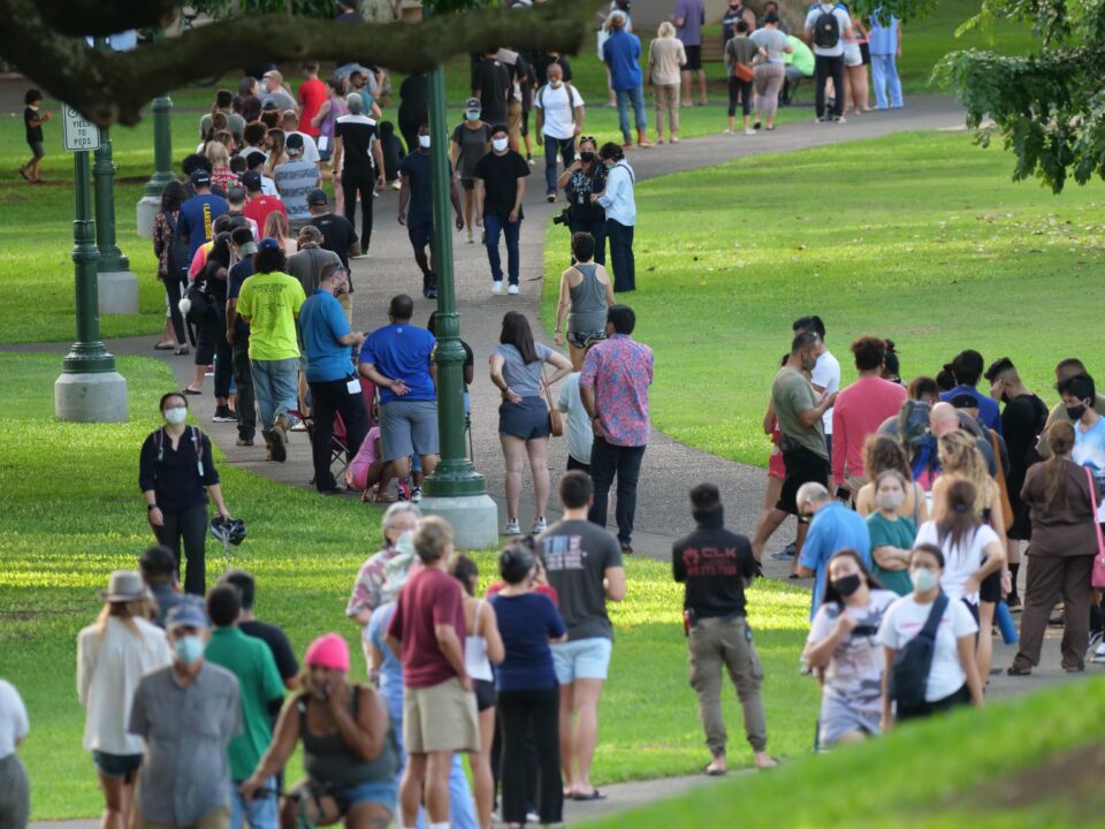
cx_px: 552
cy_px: 414
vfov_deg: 2.5
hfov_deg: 3.3
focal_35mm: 600
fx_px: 19153
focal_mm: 300
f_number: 4
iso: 1600
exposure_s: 1/640
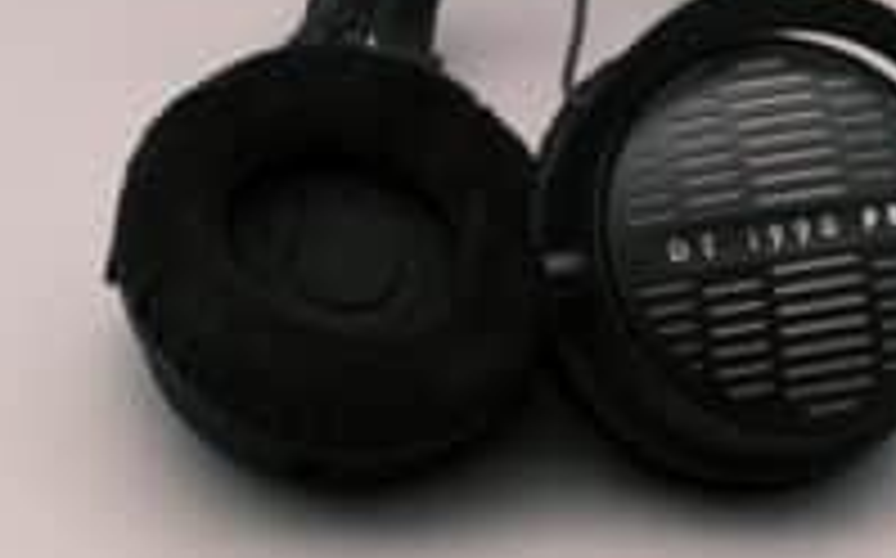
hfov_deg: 24.1
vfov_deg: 15.0
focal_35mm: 86
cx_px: 392
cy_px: 90
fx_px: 2098
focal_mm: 28.7
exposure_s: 1/100
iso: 500
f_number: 8
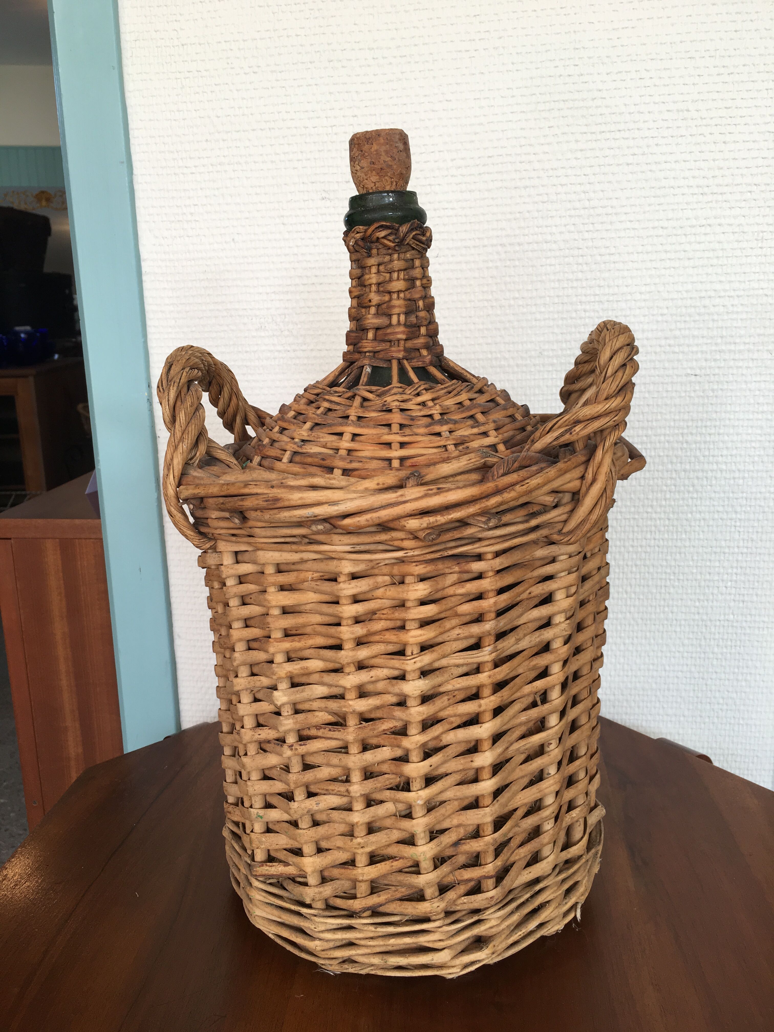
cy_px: 516
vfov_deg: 61.7
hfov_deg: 48.2
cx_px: 387
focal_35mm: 29
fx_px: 865
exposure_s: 1/50
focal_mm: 4.15
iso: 32
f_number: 2.2
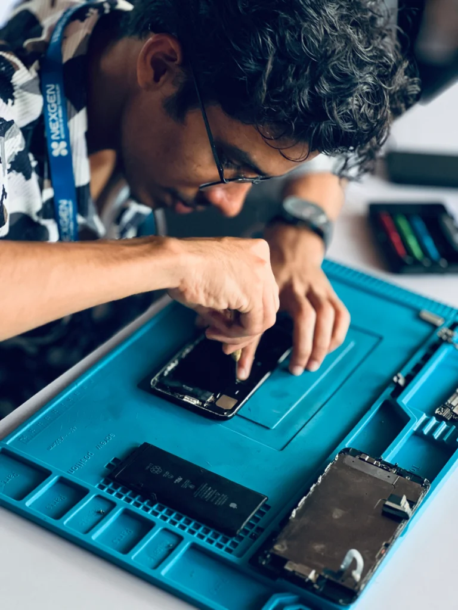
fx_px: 1358
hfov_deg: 19.1
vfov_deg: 25.3
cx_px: 229
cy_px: 305
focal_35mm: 77
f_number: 2.8
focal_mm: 9
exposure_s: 1/37
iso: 400
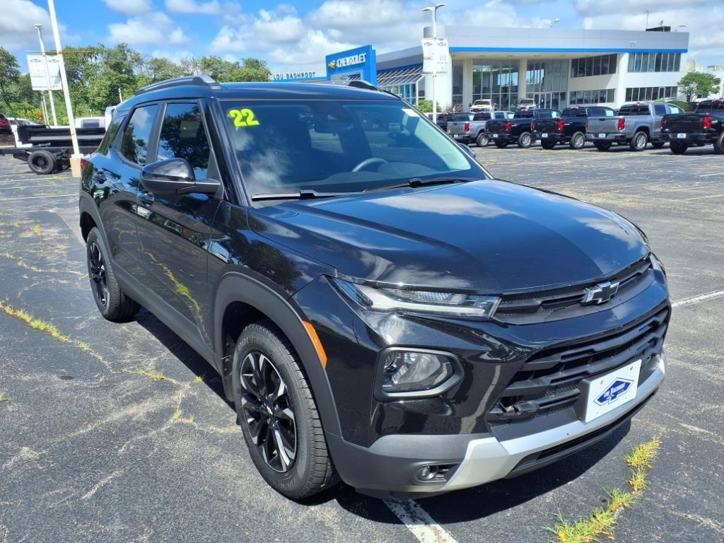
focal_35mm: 27
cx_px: 362
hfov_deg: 65.3
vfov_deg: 51.4
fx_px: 565
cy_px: 272
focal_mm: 3.58
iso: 40
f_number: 1.9
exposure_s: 1/1667
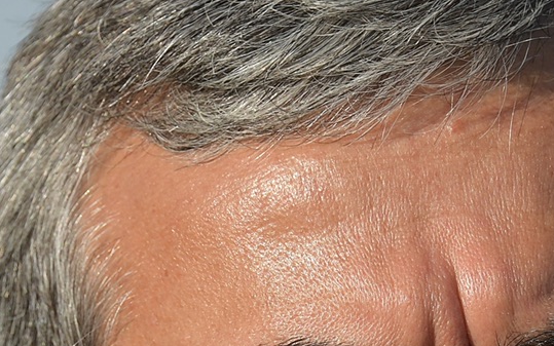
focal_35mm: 741
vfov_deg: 1.8
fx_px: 11189
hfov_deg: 2.8
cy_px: 489
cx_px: 510
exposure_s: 1/2500
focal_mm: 170
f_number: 5.6
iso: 500
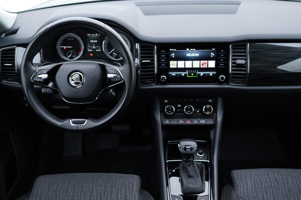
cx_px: 150
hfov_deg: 53.1
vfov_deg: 36.9
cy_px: 100
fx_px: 301
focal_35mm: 36
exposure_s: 1/40
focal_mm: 24
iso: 250
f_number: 2.8
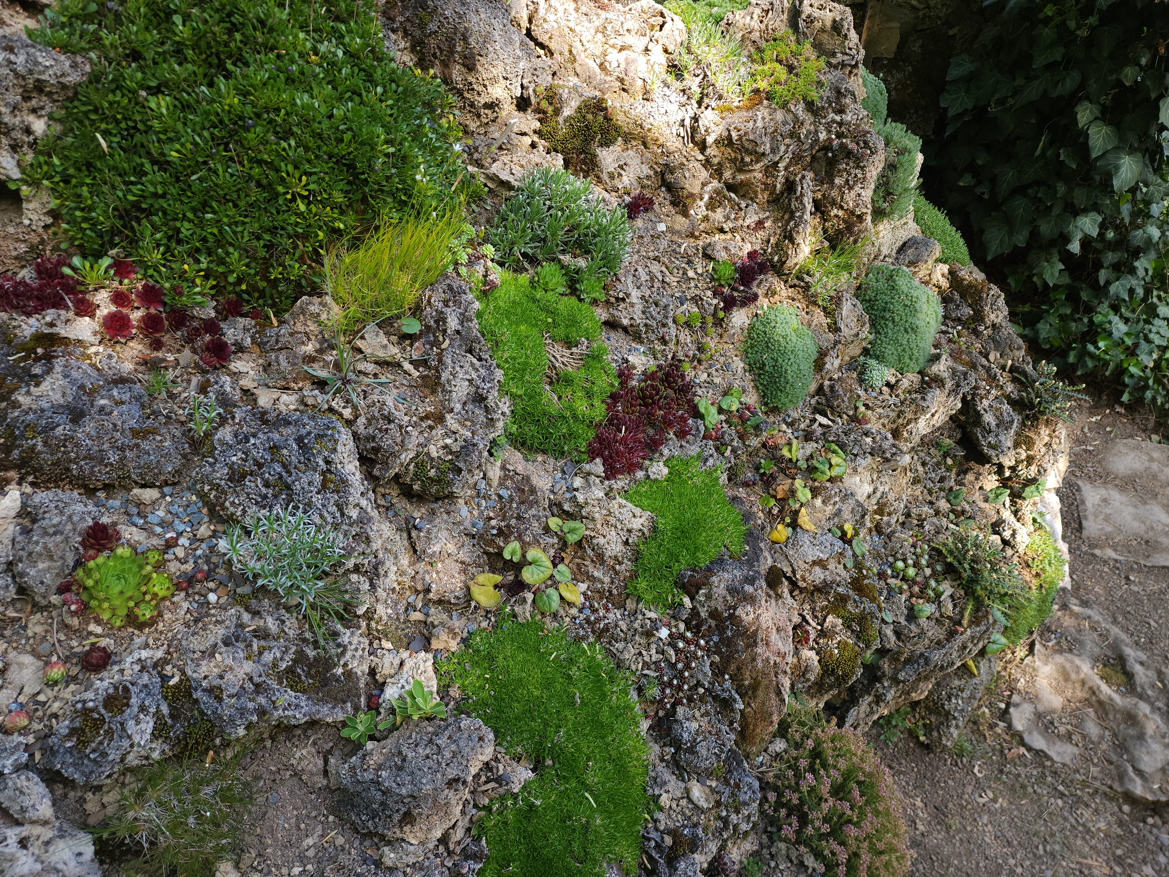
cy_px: 438
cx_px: 584
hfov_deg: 73.9
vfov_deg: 58.9
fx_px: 777
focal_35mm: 23
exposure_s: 1/120
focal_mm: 6.4
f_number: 1.8
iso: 20
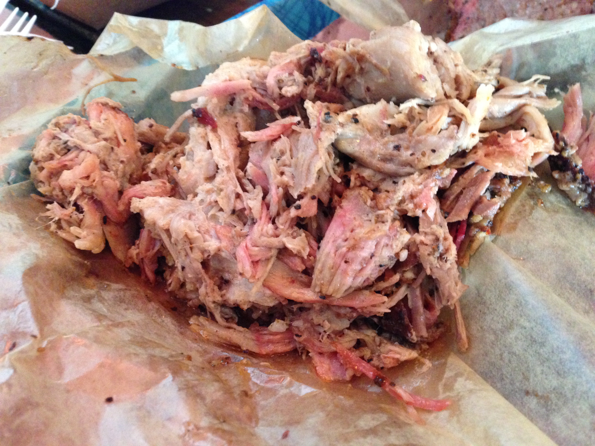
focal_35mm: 33
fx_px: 567
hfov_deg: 55.4
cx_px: 298
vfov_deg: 42.9
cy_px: 223
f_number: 2.4
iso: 640
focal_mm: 4.12
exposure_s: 1/15
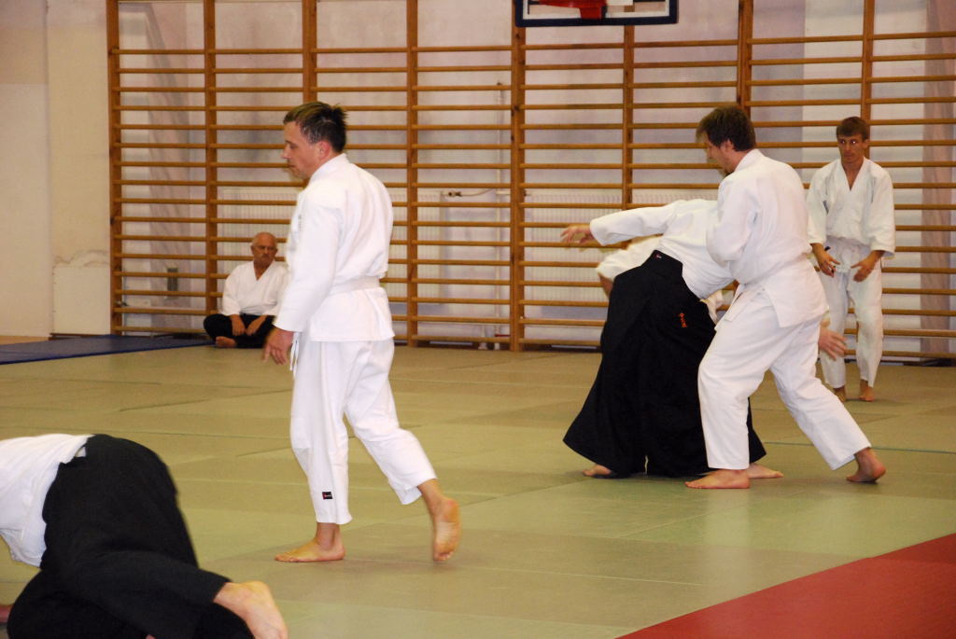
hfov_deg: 18.2
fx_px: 2990
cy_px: 320
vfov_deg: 12.2
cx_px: 478
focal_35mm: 112
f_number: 5.6
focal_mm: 75
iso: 1600
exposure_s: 1/60
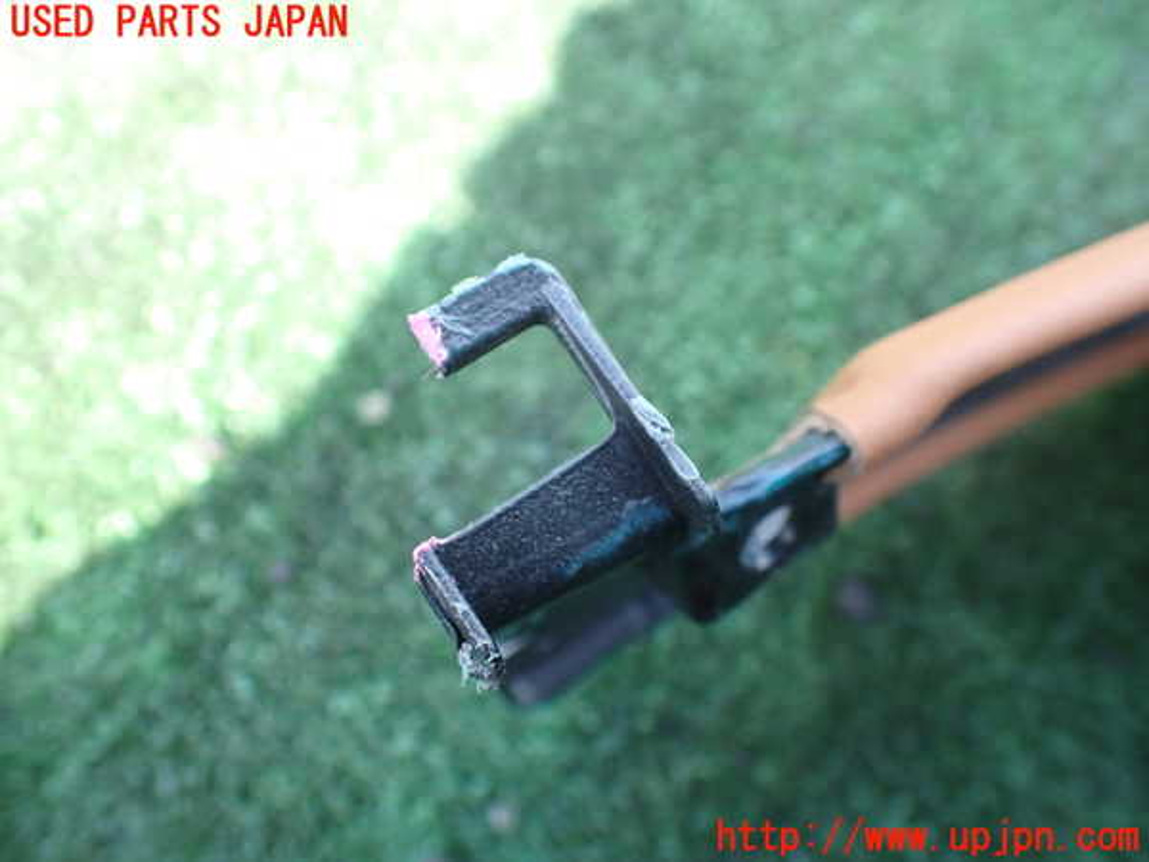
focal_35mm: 30
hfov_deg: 60.0
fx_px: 996
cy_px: 431
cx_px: 574
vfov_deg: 46.8
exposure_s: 1/125
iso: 100
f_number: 2.3
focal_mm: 5.4
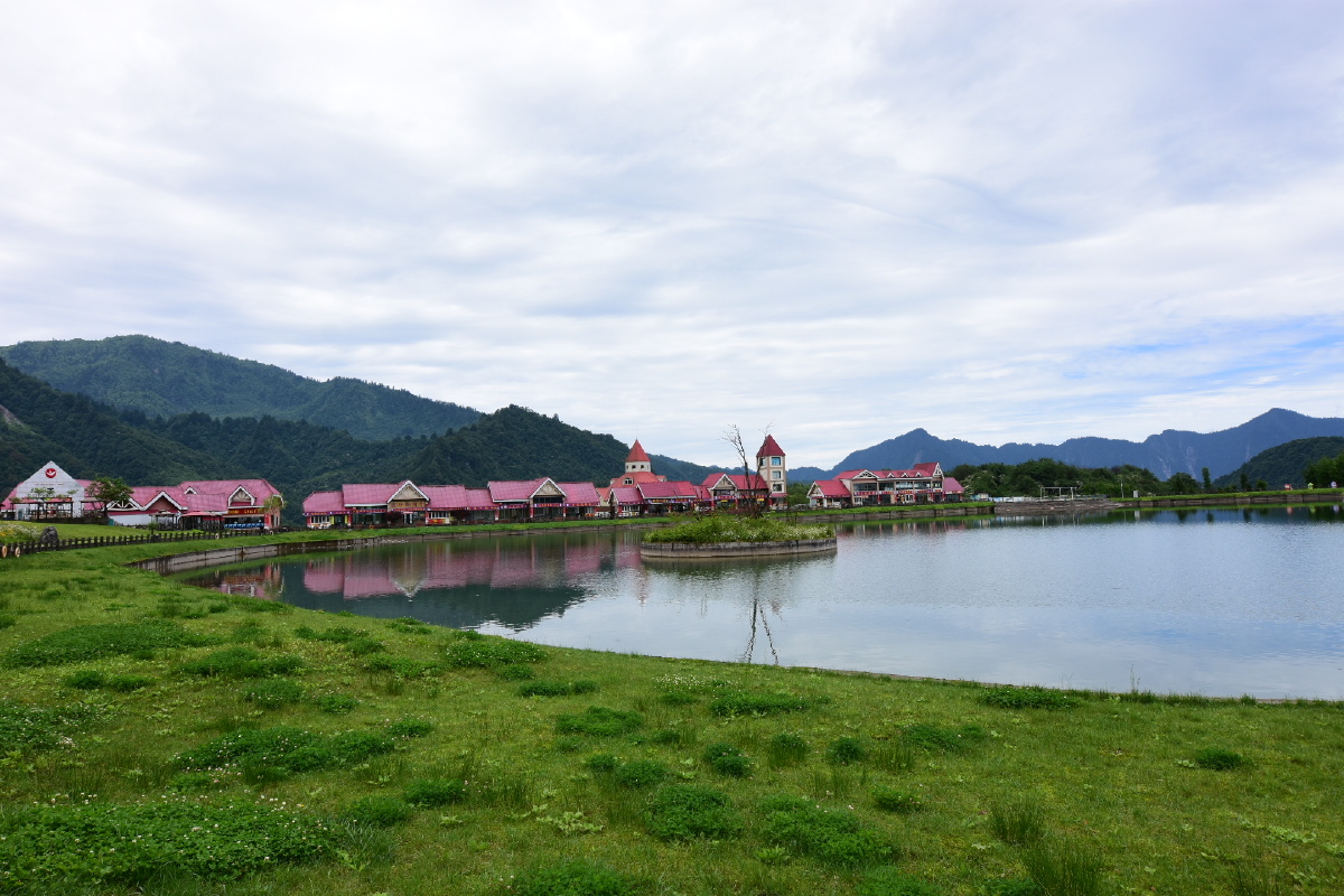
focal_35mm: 21
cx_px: 672
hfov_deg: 81.2
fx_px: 784
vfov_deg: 59.5
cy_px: 448
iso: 200
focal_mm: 14
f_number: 8
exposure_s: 1/500
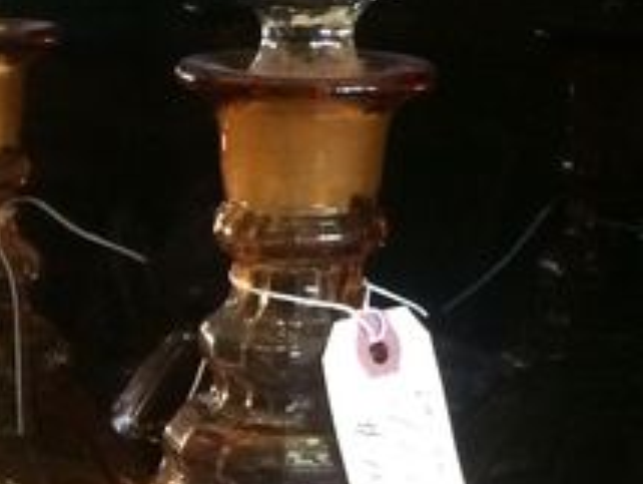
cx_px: 27
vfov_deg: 11.1
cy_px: 852
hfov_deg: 15.4
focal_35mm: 126
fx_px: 2343
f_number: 2.2
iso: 320
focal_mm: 4.12
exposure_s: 1/15
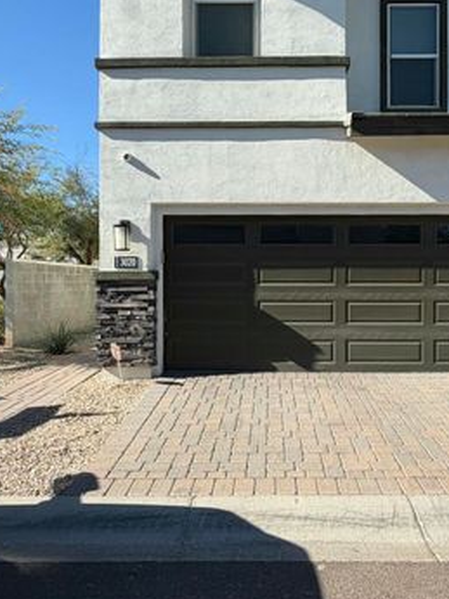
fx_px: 468
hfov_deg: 51.0
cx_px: 270
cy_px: 287
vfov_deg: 65.3
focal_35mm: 27
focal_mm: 2.22
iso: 25
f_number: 2.2
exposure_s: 1/770
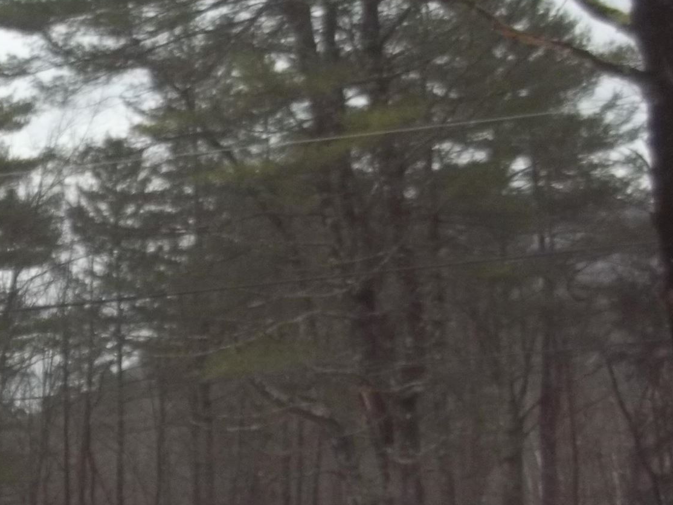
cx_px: -210
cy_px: 475
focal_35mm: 91
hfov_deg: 19.8
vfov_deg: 16.0
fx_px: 1770
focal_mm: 5.9
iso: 64
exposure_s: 1/100
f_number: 3.3
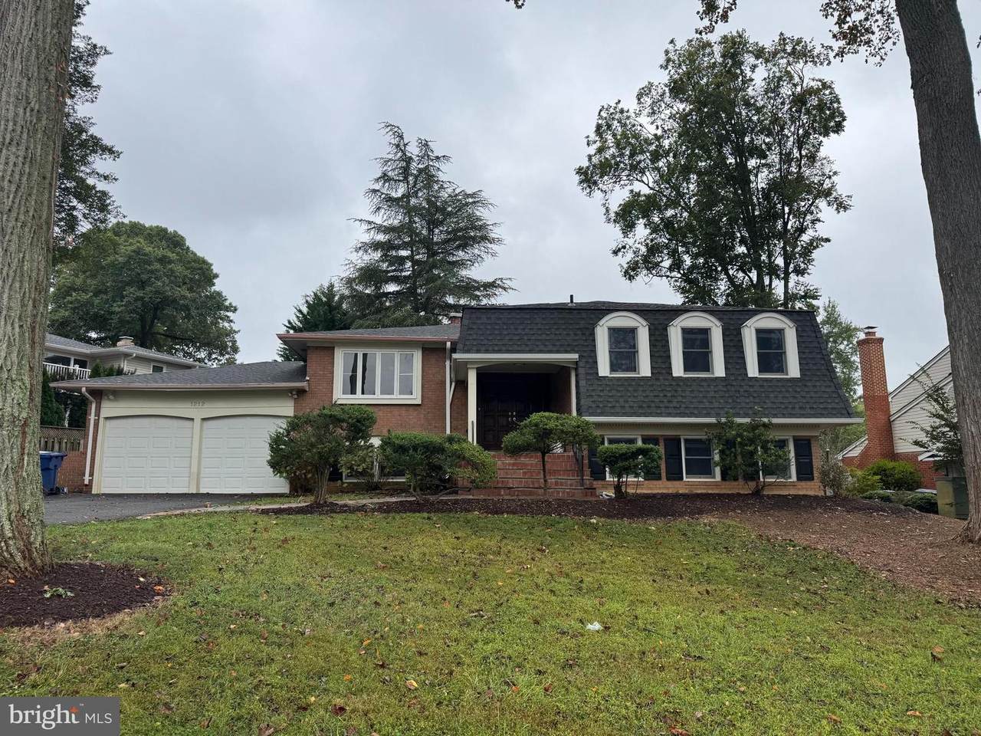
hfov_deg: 71.6
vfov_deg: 56.8
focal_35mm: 24
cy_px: 368
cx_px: 490
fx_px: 680
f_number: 1.78
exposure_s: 1/1238
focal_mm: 6.76
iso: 80
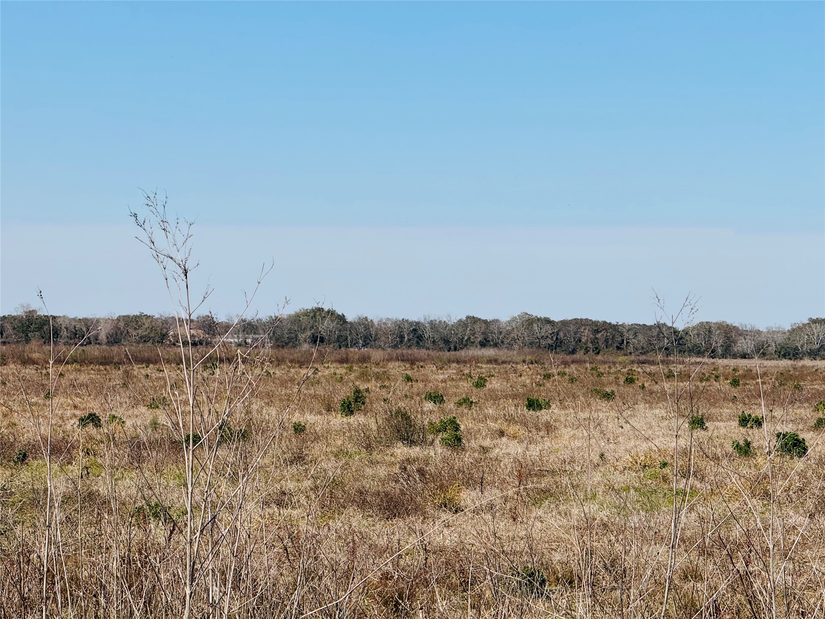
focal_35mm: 120
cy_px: 310
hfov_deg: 16.4
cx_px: 412
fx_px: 2860
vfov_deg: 12.3
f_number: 2.8
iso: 50
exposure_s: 1/2933
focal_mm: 15.66
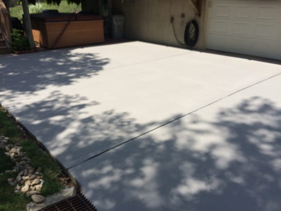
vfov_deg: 48.2
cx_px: 140
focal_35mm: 29
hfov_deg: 61.7
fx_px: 235
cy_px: 106
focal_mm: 4.15
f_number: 2.2
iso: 32
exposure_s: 1/3165
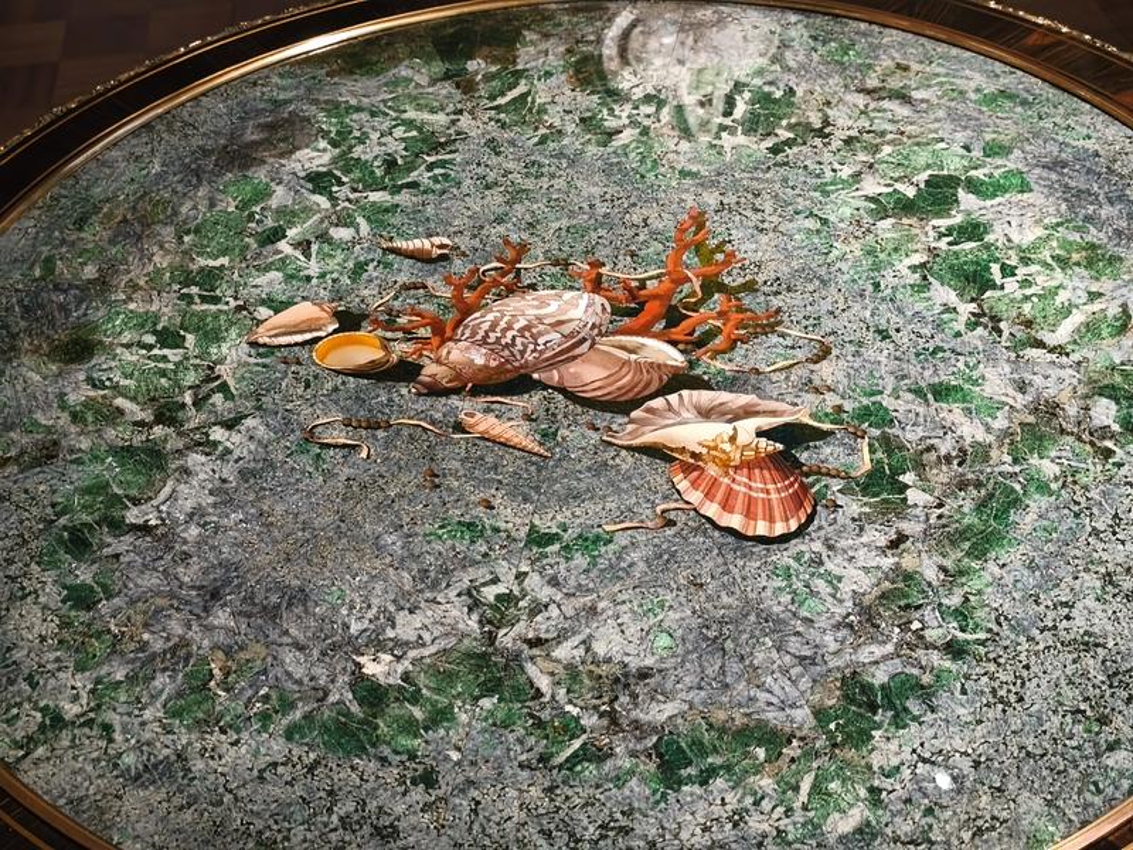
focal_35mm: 46
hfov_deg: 41.2
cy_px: 425
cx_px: 566
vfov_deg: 31.5
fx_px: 1506
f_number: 1.65
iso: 1600
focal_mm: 6.14
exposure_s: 1/25
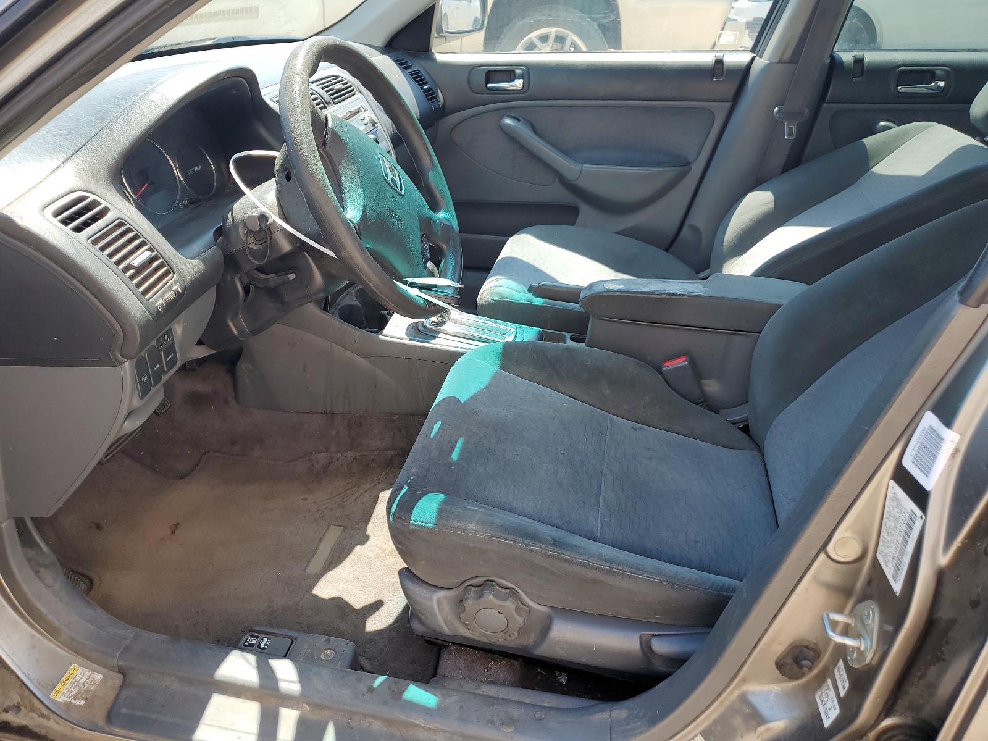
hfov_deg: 67.3
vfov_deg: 53.1
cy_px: 370
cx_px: 494
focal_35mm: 26
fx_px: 742
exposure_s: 1/500
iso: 50
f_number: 1.5
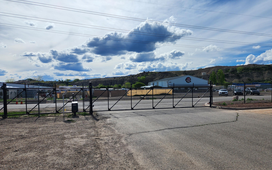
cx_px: 138
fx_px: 185
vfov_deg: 49.2
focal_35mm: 25
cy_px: 93
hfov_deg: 72.5
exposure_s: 1/4616
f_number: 1.8
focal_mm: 5.4
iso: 20
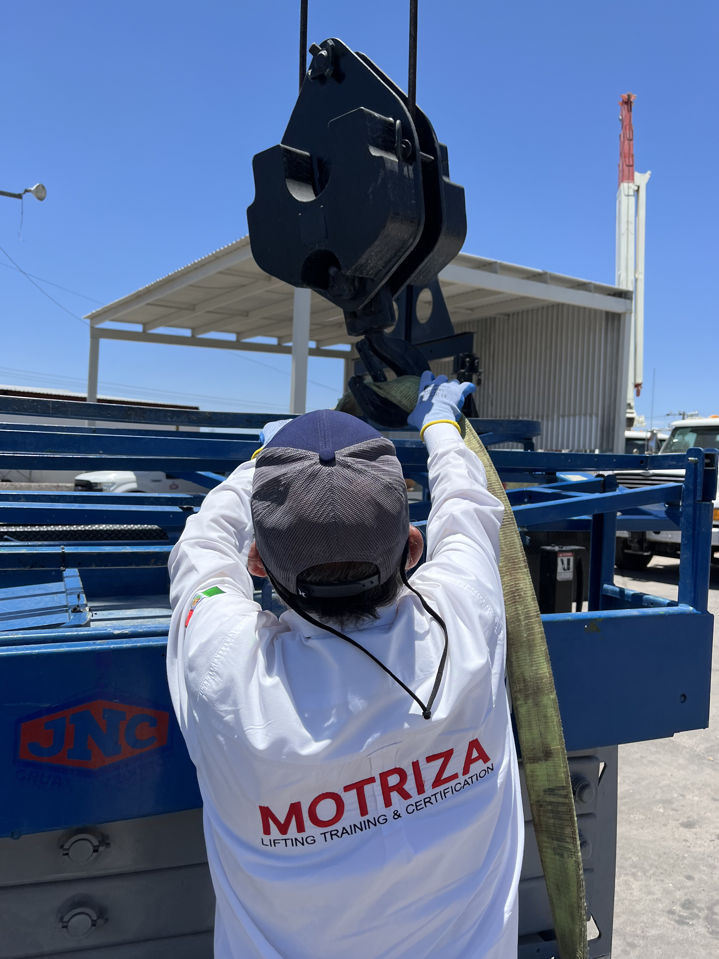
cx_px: 360
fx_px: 720
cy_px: 480
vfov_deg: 67.3
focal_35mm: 26
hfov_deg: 53.1
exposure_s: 1/3745
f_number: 1.6
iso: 50
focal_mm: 5.1
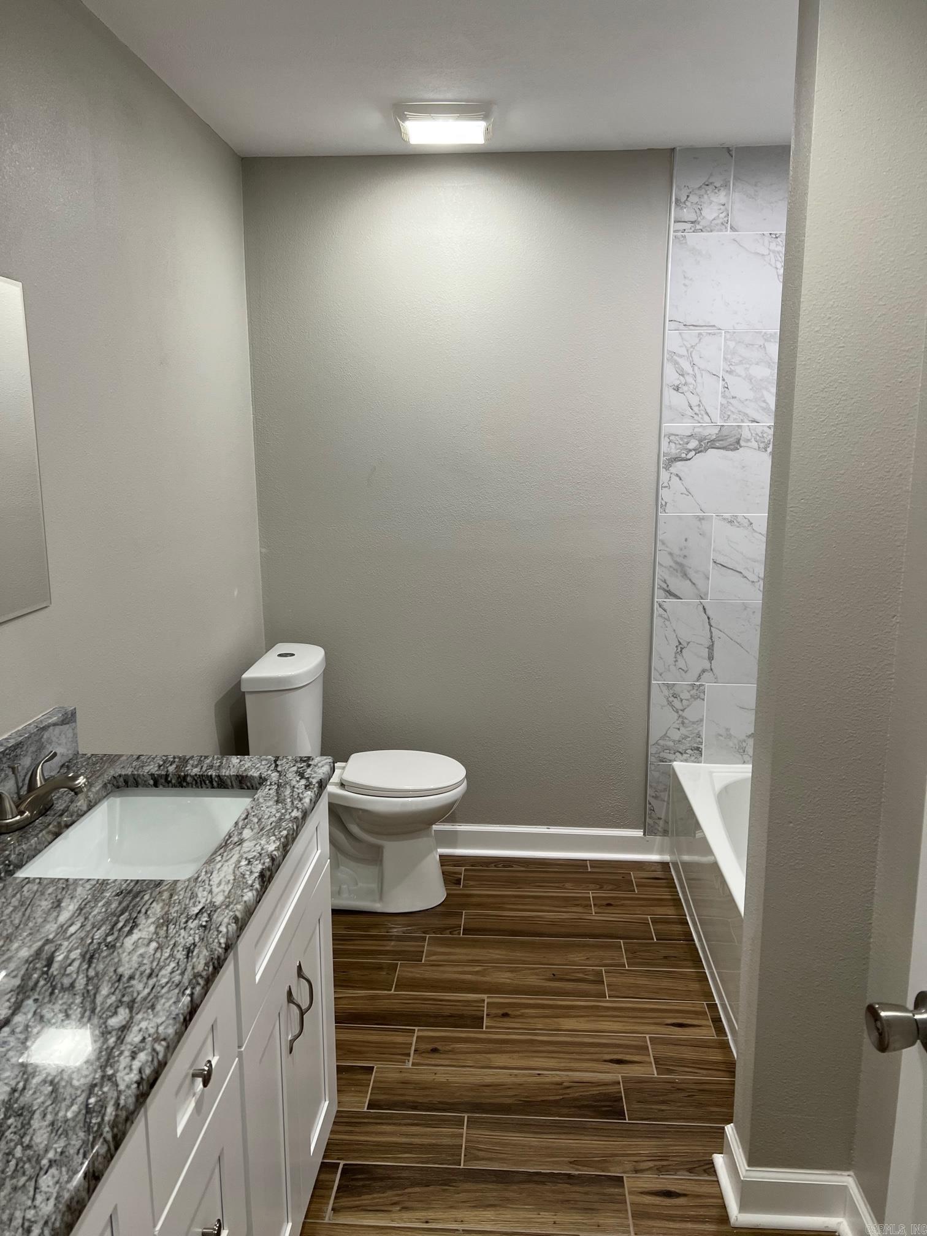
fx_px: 928
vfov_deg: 67.3
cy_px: 618
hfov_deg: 53.1
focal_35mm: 26
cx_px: 464
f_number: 1.5
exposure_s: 1/60
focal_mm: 5.7
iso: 80
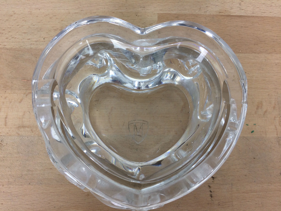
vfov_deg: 48.2
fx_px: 235
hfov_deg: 61.7
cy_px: 106
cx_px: 140
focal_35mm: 29
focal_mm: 4.15
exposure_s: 1/33
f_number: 2.2
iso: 40
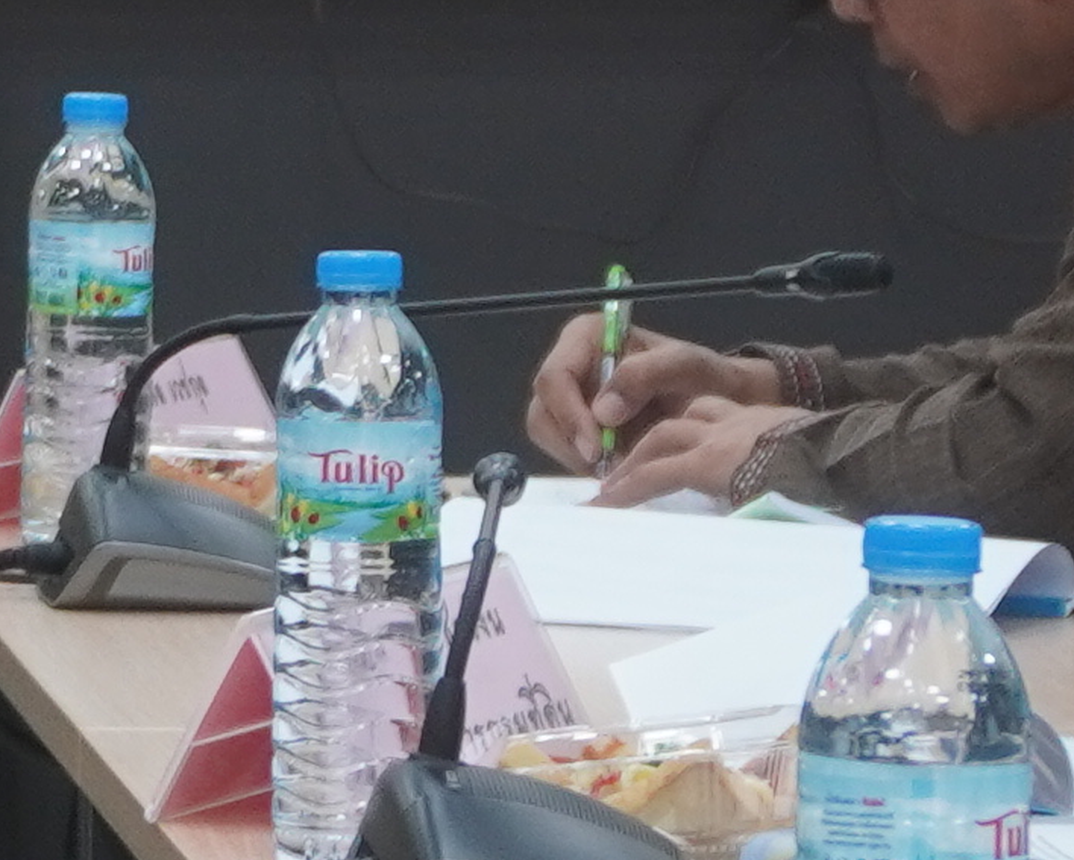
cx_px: -250
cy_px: -294
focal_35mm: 310
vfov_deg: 5.0
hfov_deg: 6.2
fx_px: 9858
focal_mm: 26
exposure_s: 1/40
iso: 320
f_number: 4.5
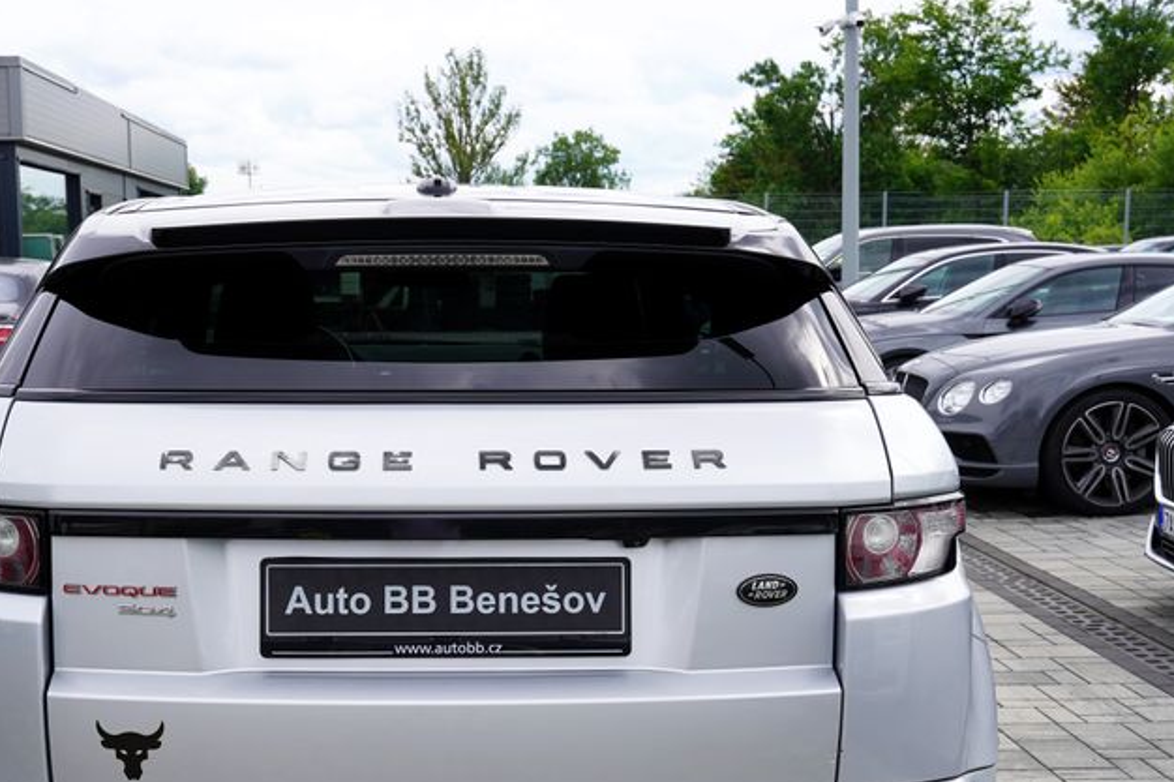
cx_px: 443
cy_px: 595
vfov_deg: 24.7
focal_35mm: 54
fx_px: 1760
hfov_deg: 36.7
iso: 100
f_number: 9
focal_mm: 33
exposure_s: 1/125
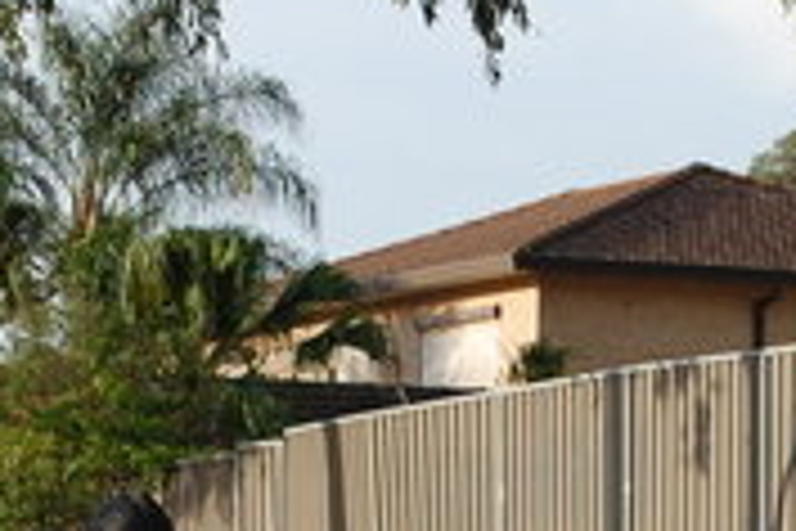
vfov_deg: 4.6
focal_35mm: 299
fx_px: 6607
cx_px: 427
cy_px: 612
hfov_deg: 6.9
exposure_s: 1/250
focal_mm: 55
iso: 200
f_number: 8
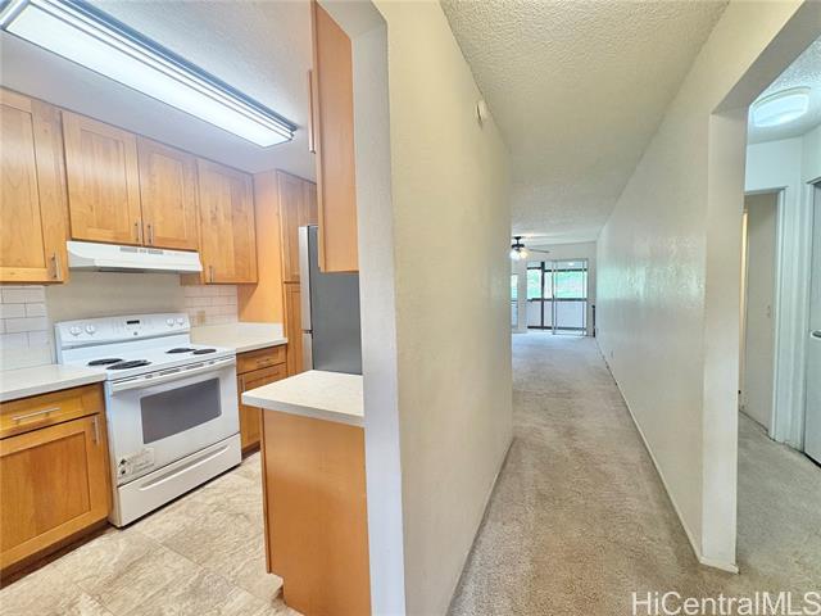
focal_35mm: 14
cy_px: 308
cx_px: 410
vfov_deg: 85.7
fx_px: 332
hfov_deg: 102.1
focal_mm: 2.22
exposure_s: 1/120
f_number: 2.2
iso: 320
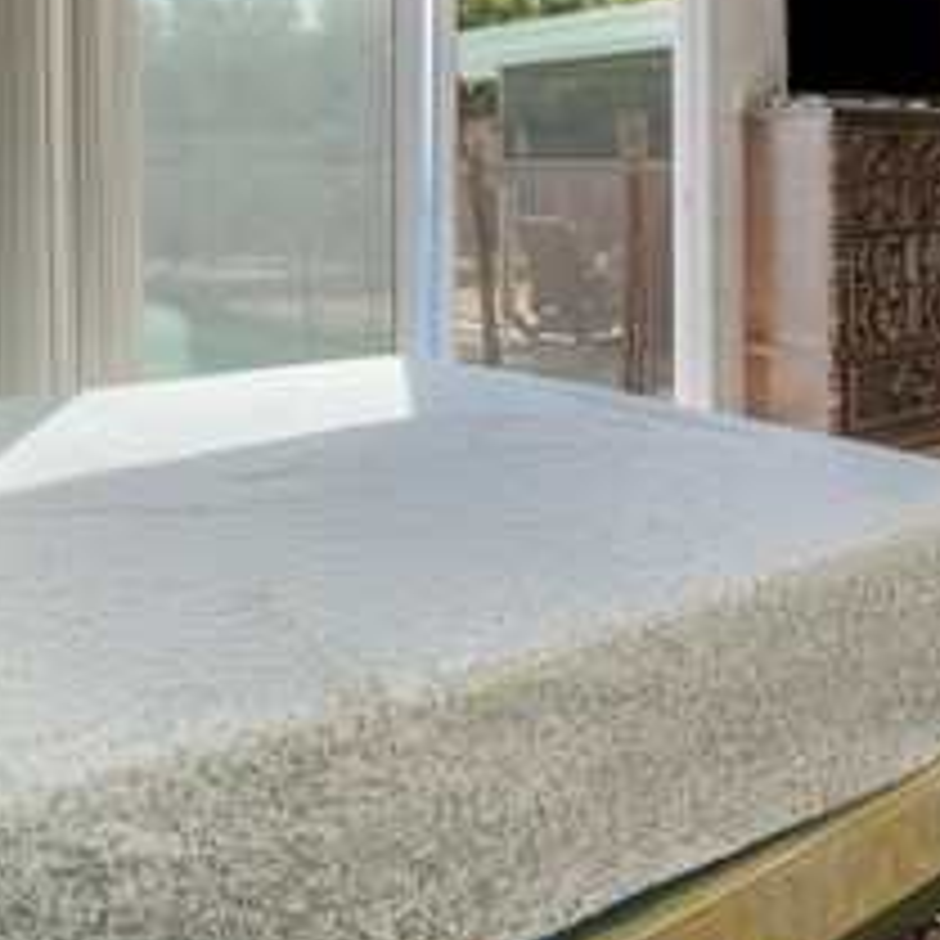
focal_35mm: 39
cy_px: 169
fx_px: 1198
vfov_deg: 40.8
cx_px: 684
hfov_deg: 41.8
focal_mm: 10
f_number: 22
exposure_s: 1/25
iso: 100
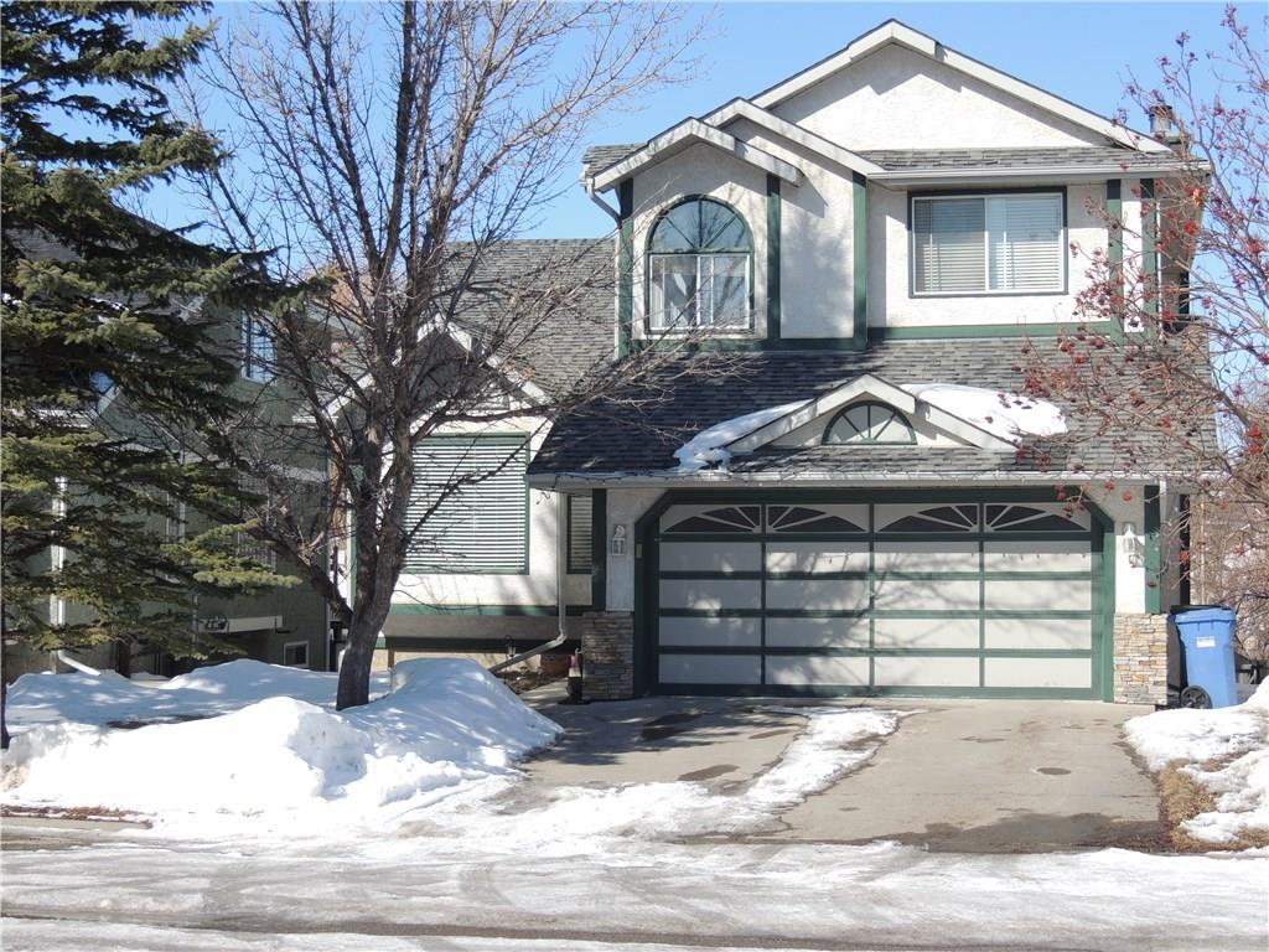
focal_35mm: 60
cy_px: 476
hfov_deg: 32.2
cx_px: 634
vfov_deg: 24.4
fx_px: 2200
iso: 100
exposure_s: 1/800
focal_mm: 10.7
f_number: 3.7
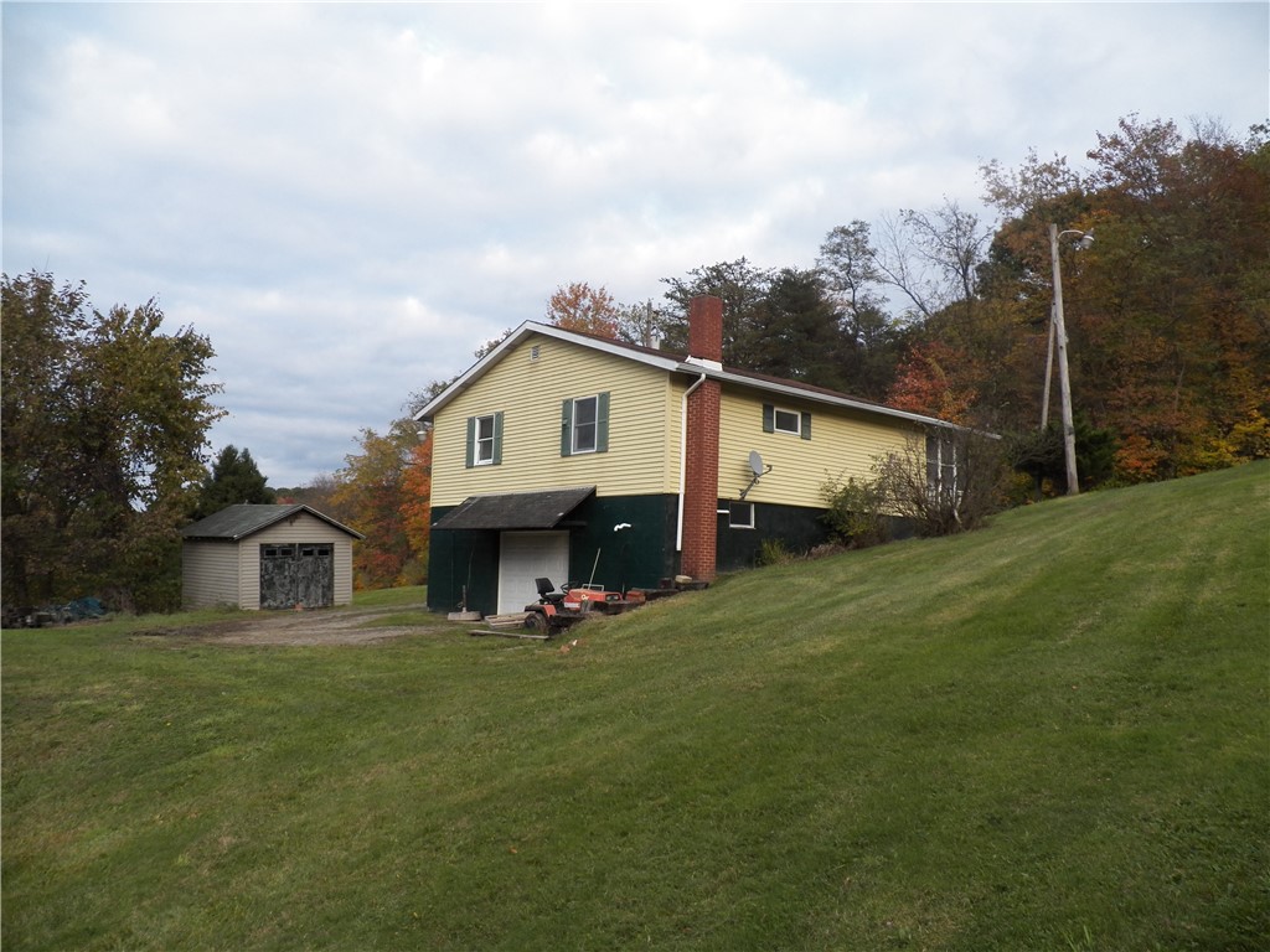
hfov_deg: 63.4
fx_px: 1027
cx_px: 635
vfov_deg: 49.7
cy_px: 476
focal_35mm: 28
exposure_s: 1/500
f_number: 2.8
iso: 125
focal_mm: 4.9
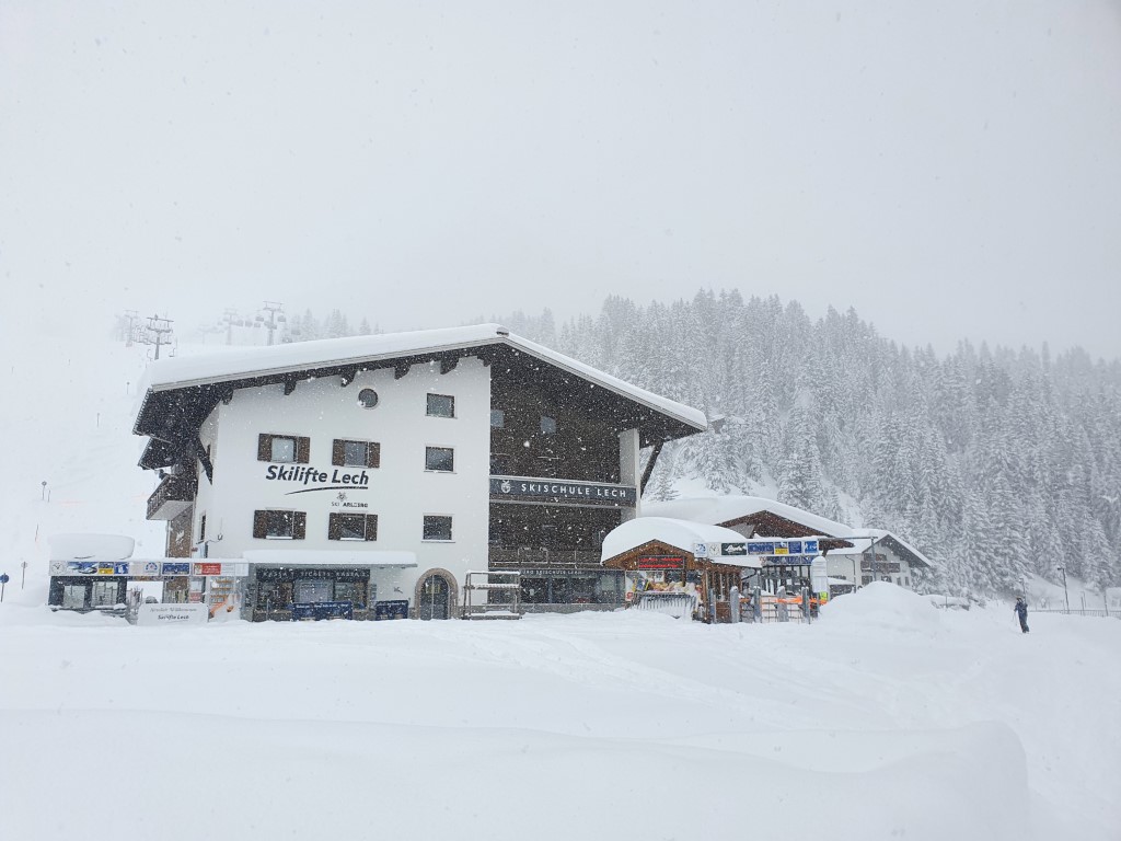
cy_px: 420
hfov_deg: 67.3
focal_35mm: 26
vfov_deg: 53.1
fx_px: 842
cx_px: 560
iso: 50
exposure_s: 1/824
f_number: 2.4
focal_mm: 4.32
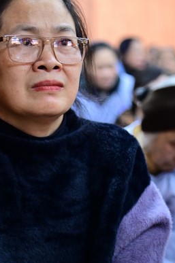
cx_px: 44
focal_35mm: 131
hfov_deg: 10.4
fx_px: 958
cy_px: 166
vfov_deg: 15.6
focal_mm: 78
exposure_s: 1/80
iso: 5000
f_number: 4
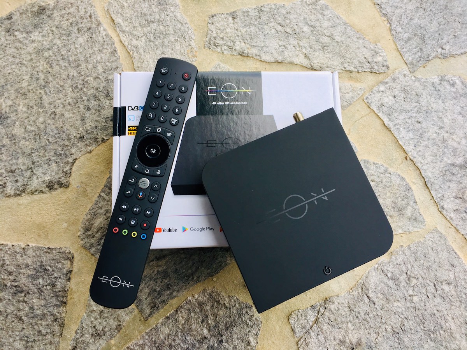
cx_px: 234
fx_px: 391
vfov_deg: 48.2
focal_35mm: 29
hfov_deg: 61.7
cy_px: 175
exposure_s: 1/100
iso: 40
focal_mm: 4.15
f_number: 2.2
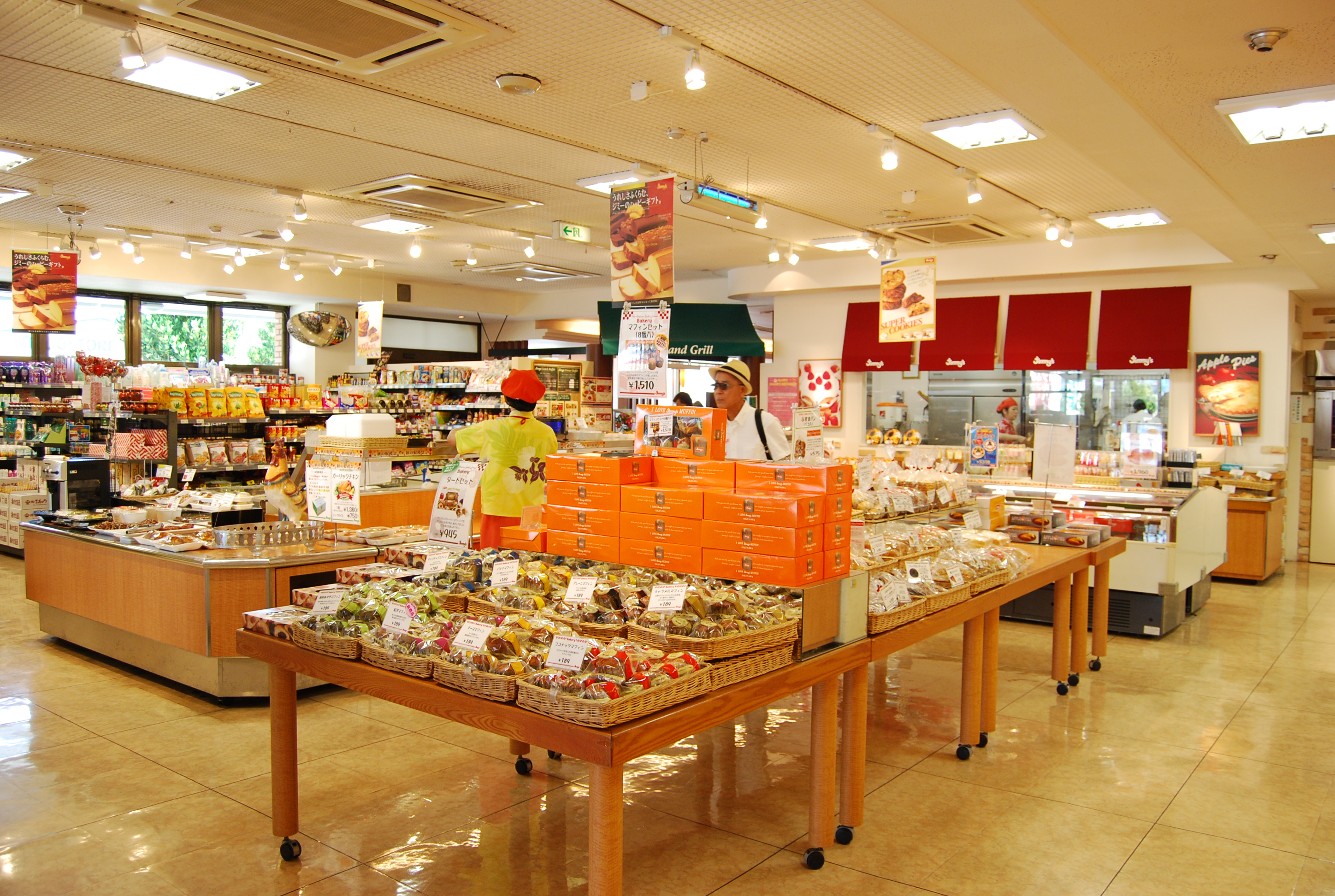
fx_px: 1003
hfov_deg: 67.3
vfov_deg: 48.1
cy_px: 448
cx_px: 668
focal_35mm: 27
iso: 400
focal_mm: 18
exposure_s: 1/80
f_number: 4.5
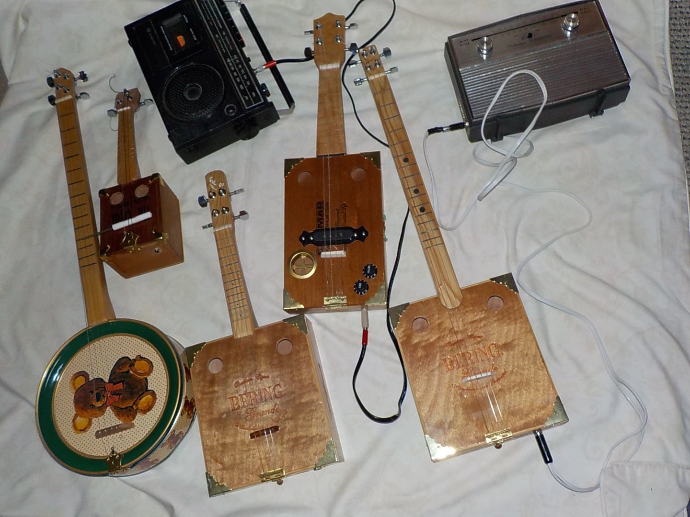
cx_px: 345
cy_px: 258
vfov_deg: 46.8
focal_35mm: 30
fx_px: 598
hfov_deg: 60.0
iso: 200
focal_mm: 4.1
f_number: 3.3
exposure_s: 1/30
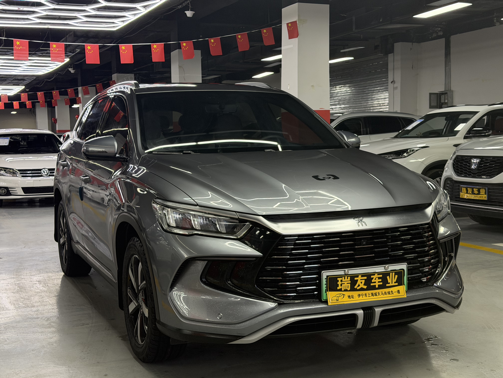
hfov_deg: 39.7
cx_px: 252
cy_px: 189
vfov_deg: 30.3
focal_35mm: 48
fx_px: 697
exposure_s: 1/100
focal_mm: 6.76
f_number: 1.78
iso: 160
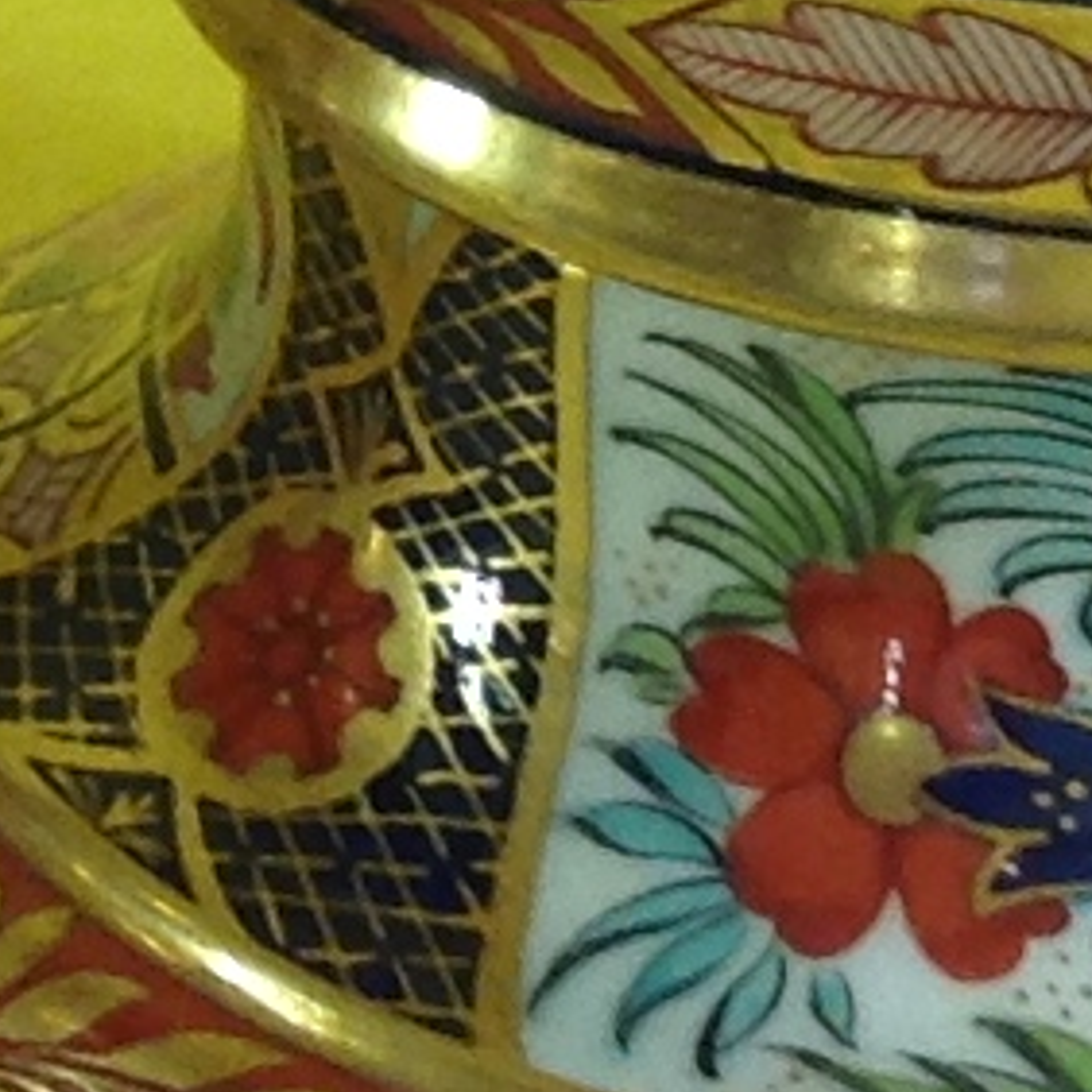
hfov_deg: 6.0
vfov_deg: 6.0
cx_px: -1042
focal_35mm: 284
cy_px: -1162
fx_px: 10136
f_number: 2.4
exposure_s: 1/30
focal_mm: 4.28
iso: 50
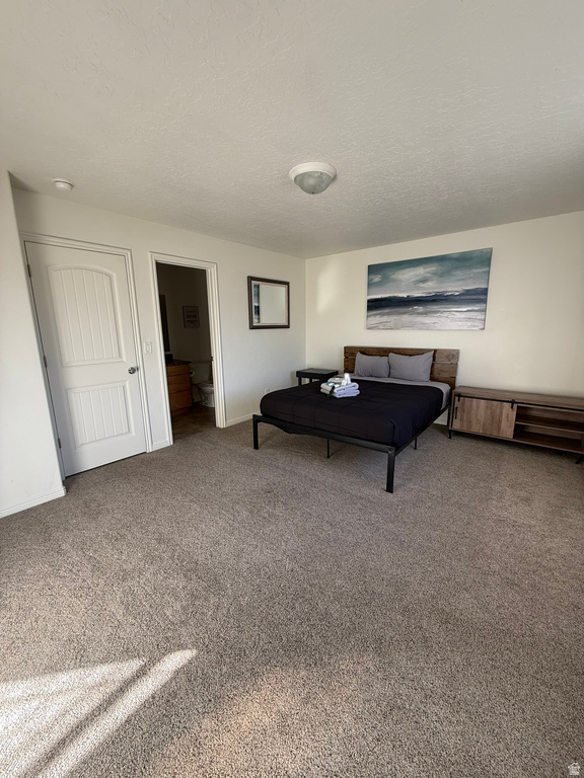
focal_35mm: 14
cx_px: 292
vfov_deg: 102.1
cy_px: 389
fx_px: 315
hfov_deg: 85.7
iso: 100
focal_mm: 2.22
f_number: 2.2
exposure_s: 1/99
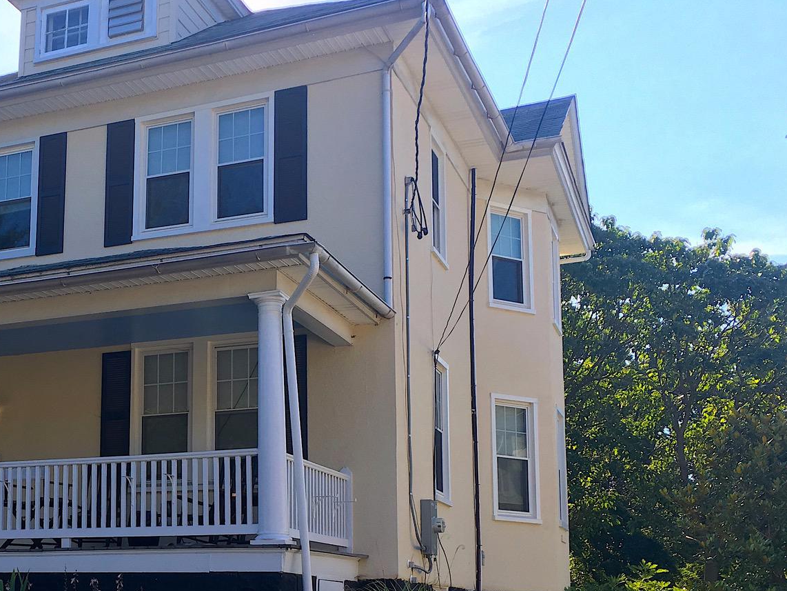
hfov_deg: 35.3
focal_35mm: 52
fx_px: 1182
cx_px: 123
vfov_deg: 27.7
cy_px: 439
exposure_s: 1/519
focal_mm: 4.15
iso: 25
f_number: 2.2
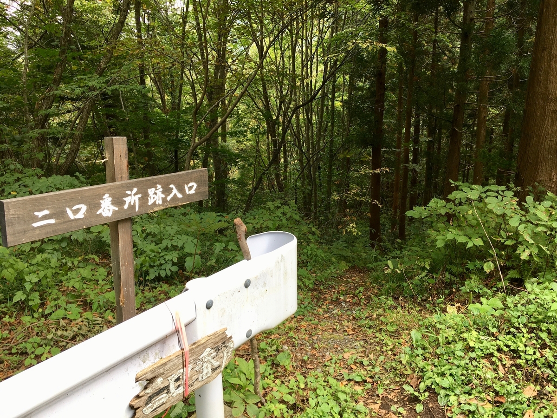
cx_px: 278
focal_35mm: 29
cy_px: 209
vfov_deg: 48.2
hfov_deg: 61.7
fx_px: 467
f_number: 2.2
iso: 25
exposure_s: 1/120
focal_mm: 4.15
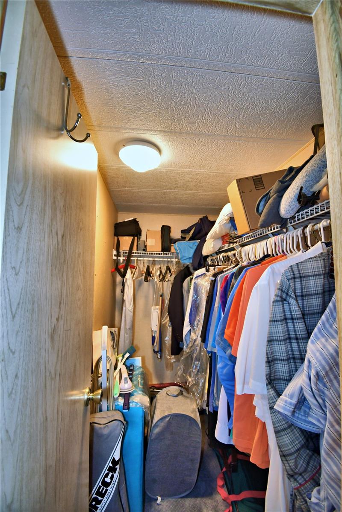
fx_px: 214
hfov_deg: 77.3
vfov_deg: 100.4
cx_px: 171
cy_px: 256
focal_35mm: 15
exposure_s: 1/30
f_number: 4.5
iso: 450
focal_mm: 10
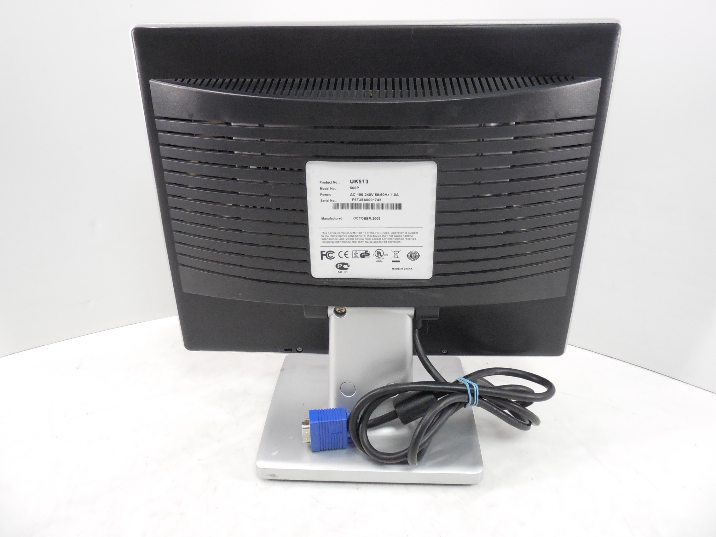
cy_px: 268
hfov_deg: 67.3
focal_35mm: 26
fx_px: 538
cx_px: 358
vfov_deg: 53.1
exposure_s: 1/60
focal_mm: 4.6
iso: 800
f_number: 3.5
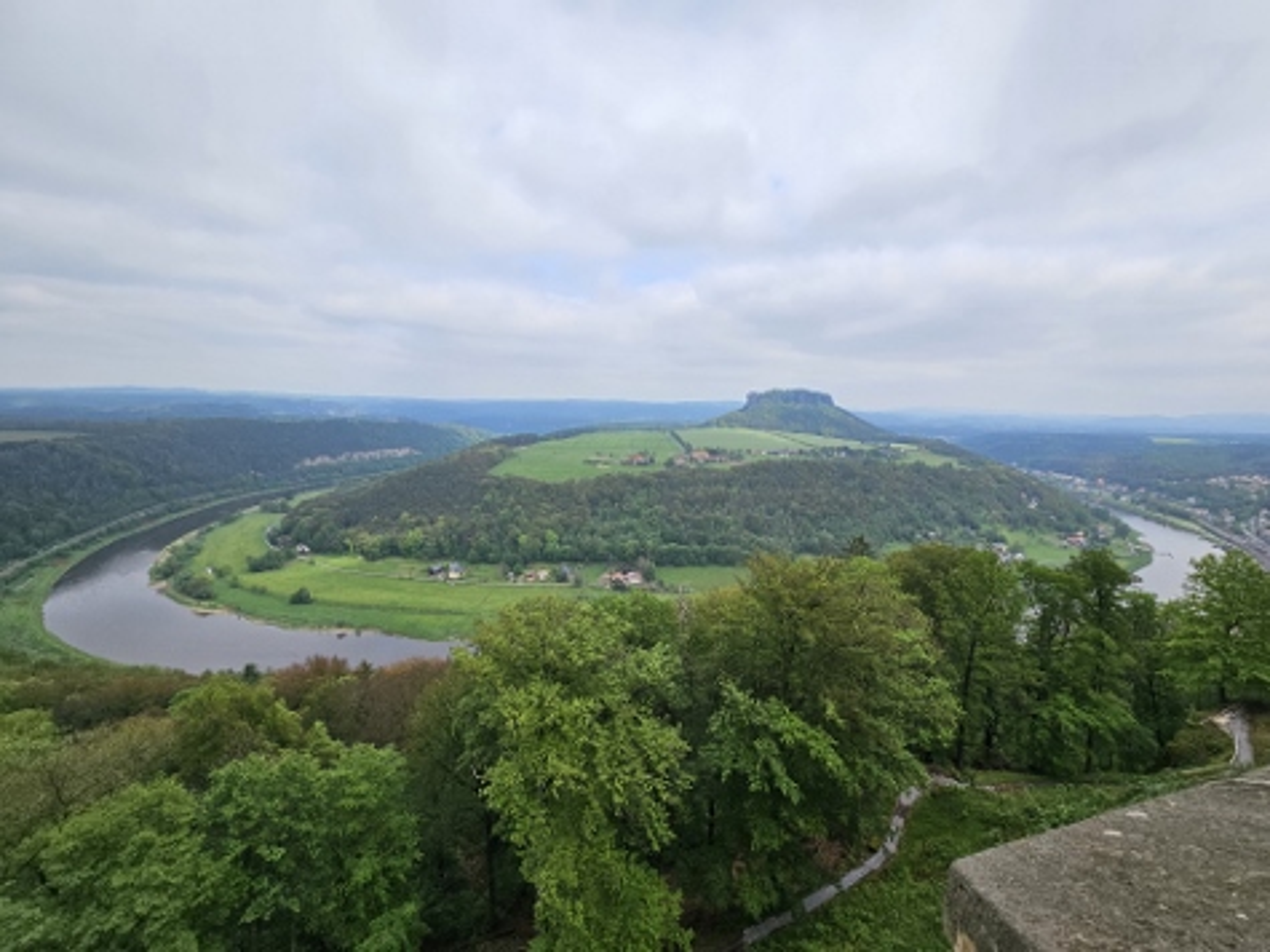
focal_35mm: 13
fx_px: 477
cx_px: 635
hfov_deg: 106.2
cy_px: 476
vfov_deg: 89.9
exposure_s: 1/2163
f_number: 2.2
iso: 50
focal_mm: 2.2
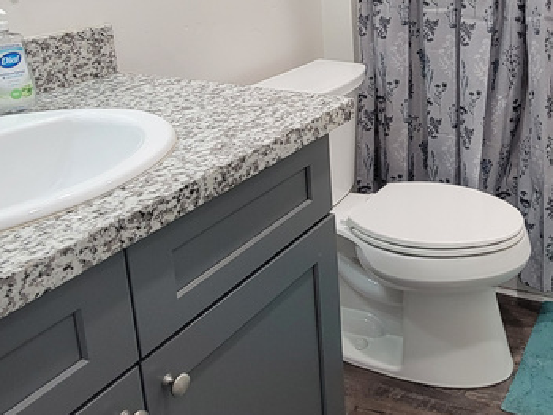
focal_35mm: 38
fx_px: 607
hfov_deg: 45.6
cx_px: 466
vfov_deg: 36.5
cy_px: 85
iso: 160
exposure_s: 1/60
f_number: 2.2
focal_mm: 2.2
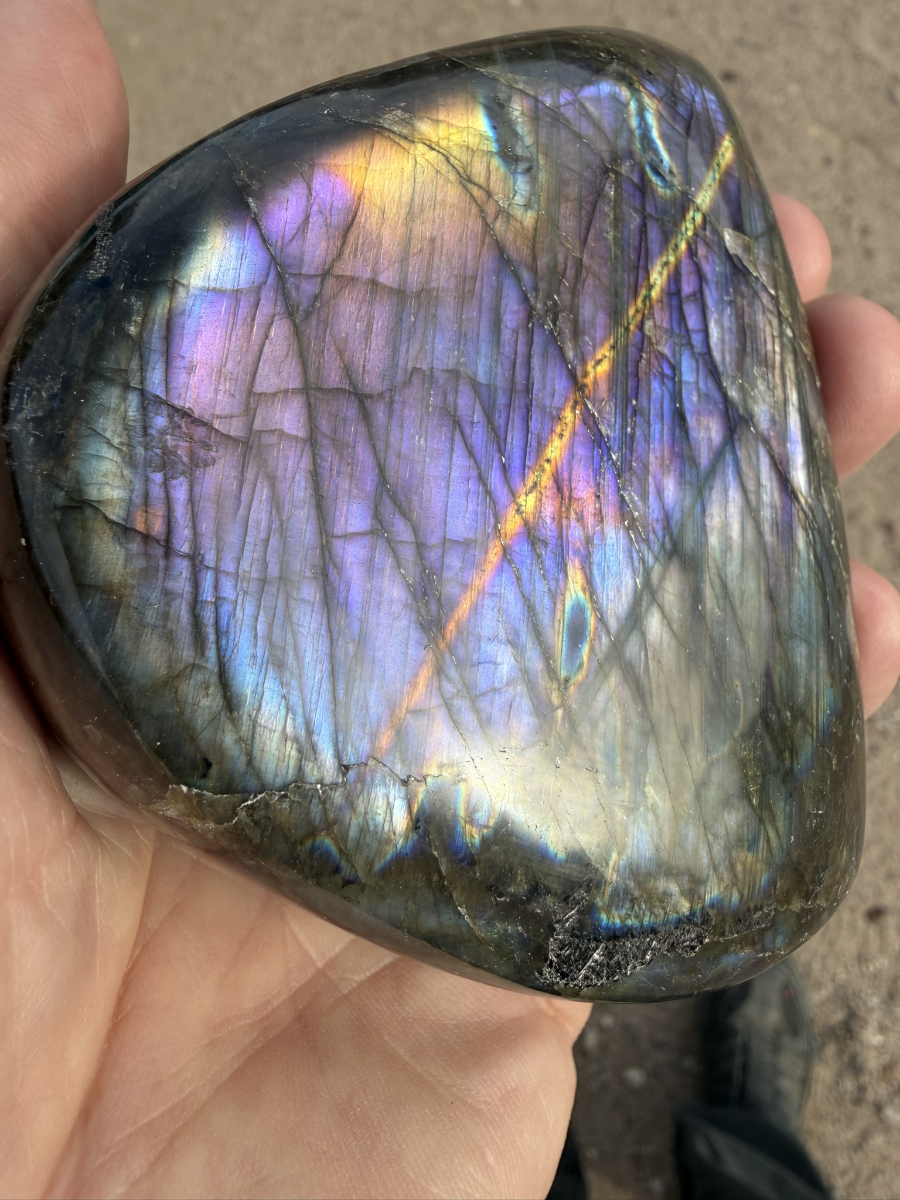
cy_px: 600
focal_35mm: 24
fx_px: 832
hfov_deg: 56.8
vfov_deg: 71.6
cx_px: 450
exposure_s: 1/777
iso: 32
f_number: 2.2
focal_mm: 2.22
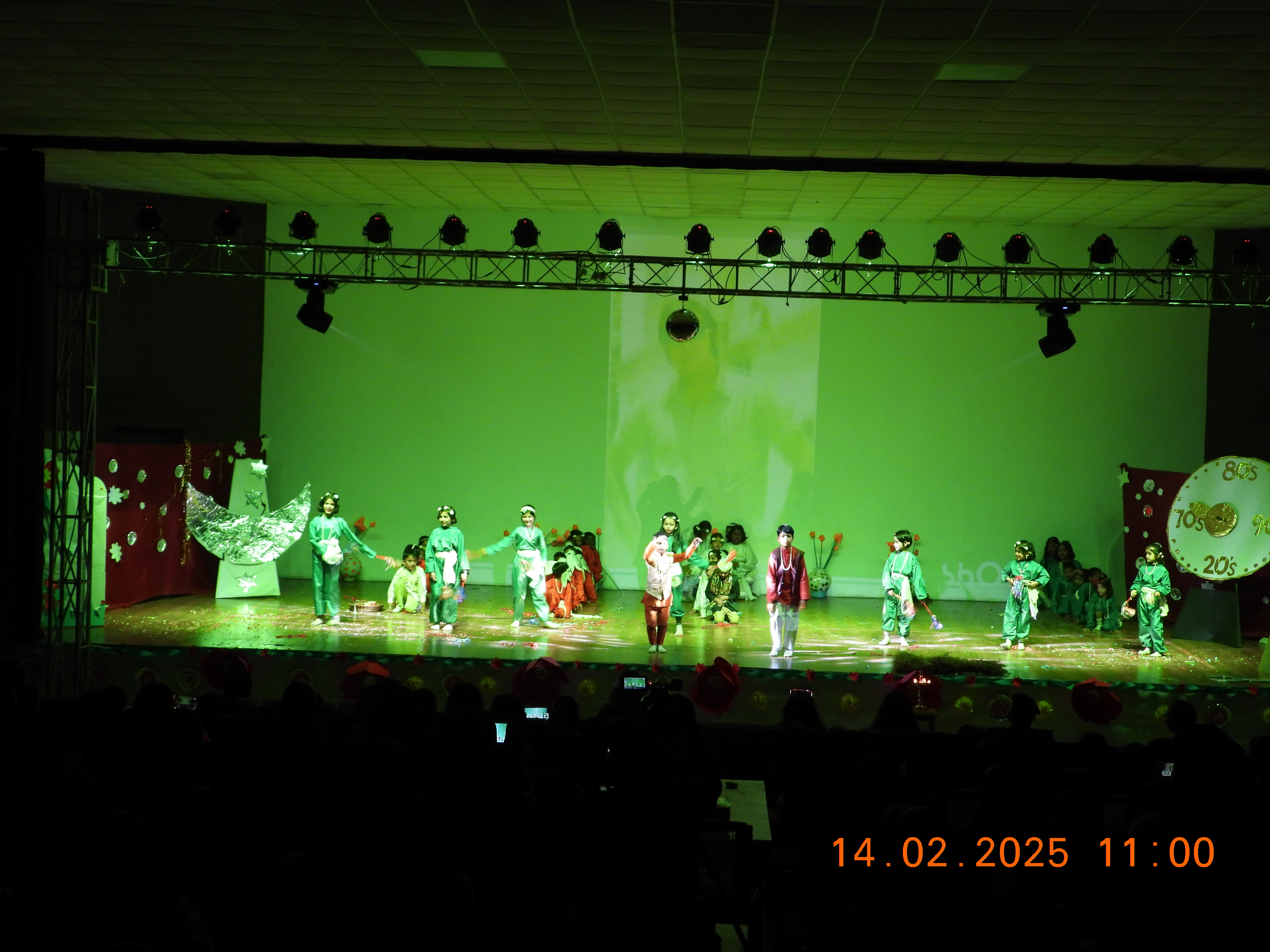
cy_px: 476
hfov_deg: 40.4
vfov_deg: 30.9
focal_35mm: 47
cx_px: 635
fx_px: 1724
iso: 280
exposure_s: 1/30
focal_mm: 8.5
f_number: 3.2
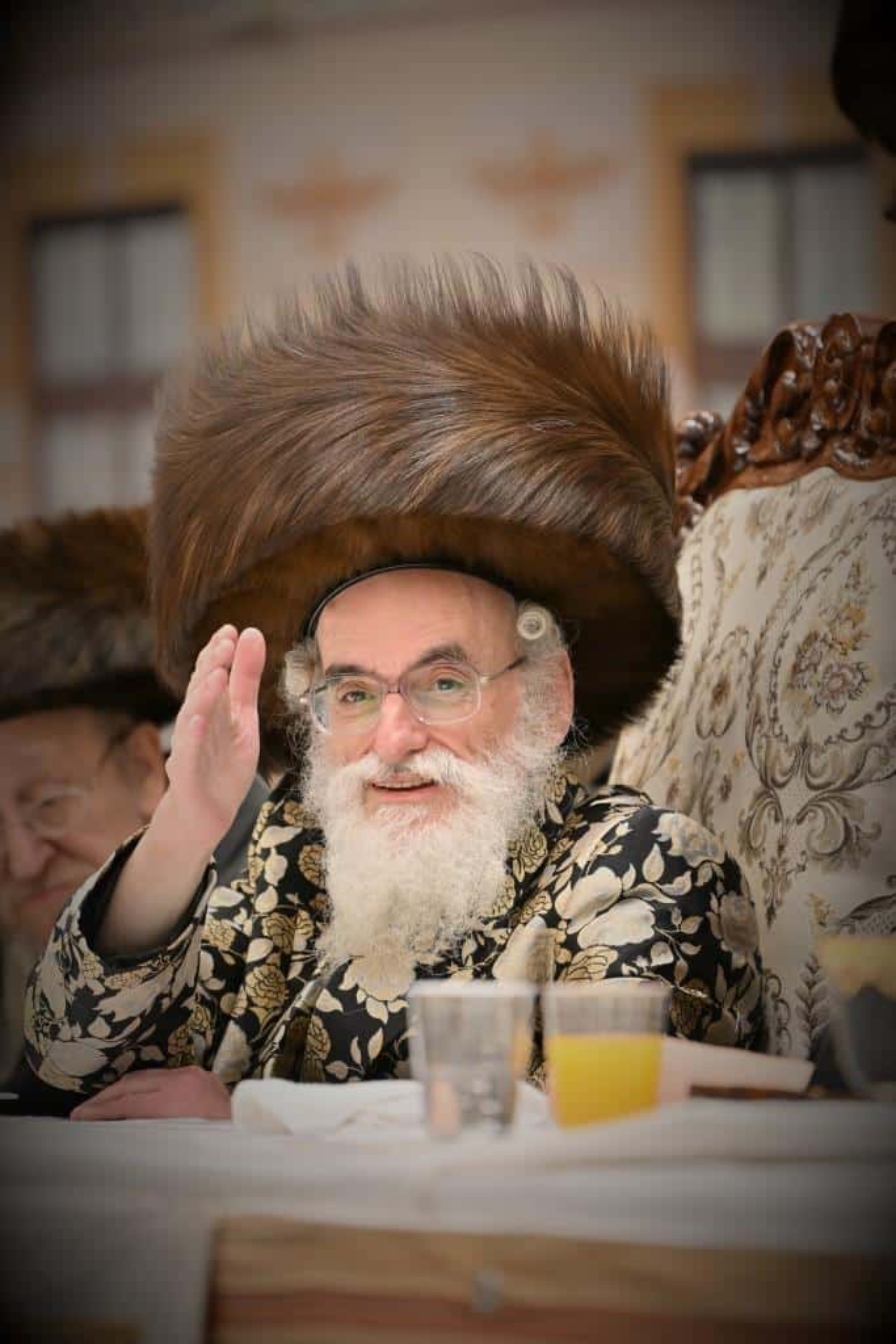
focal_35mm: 200
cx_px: 448
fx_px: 7464
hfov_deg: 6.9
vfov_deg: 10.3
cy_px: 672
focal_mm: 200
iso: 250
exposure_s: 1/320
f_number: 2.8
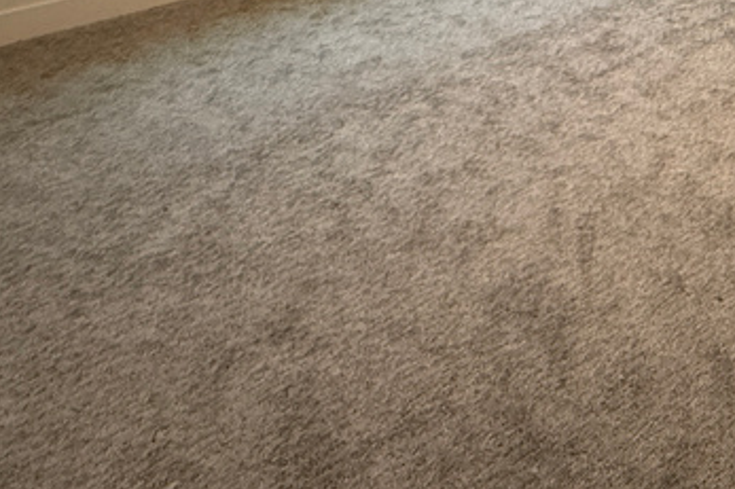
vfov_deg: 27.4
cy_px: -97
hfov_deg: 39.3
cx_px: 758
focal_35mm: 43
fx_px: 877
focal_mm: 2.22
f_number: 2.2
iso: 250
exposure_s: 1/120
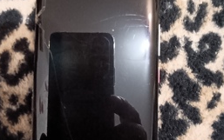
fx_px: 171
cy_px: 59
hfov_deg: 66.2
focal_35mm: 28
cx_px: 98
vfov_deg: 44.5
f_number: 2.2
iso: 1835
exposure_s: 1/20
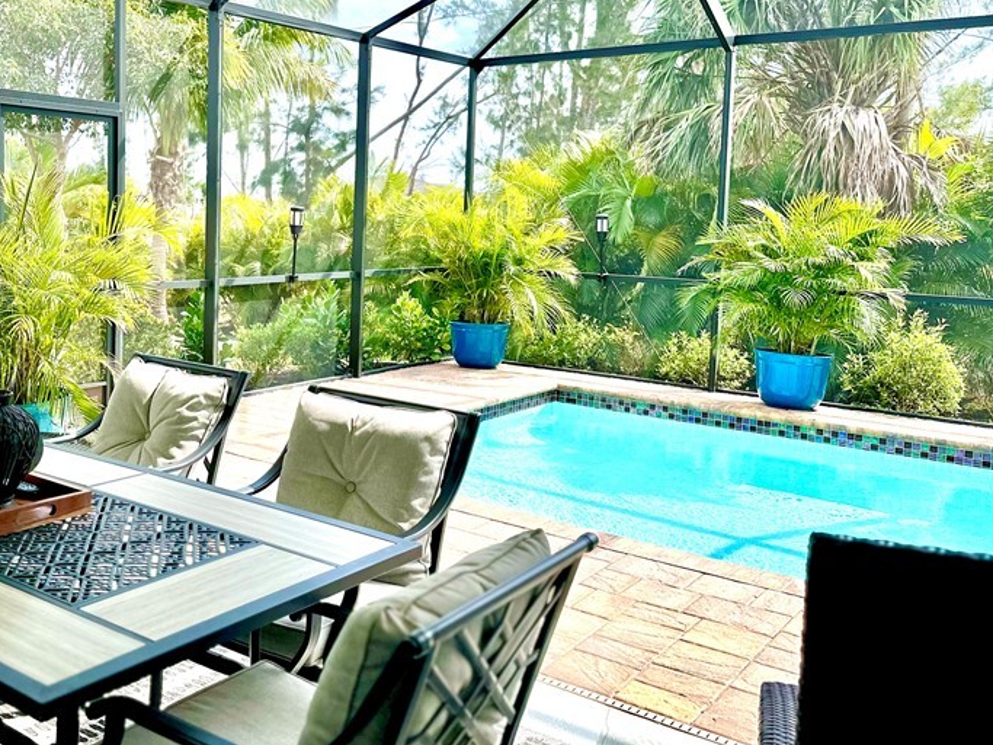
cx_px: 275
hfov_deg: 49.7
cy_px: 266
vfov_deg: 39.3
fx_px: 1033
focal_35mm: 36
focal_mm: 6.86
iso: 80
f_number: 1.78
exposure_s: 1/989
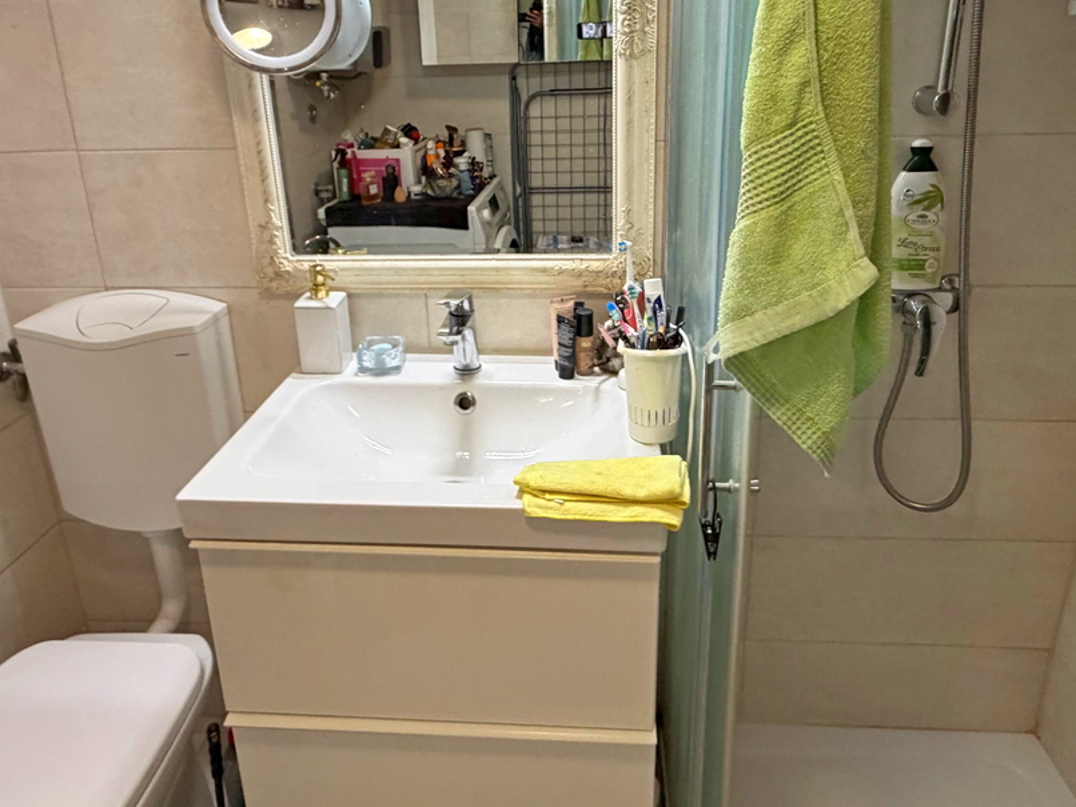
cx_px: 541
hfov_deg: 69.4
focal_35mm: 25
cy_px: 293
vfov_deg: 54.2
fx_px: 777
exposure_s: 1/50
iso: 320
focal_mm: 2.22
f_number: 2.2
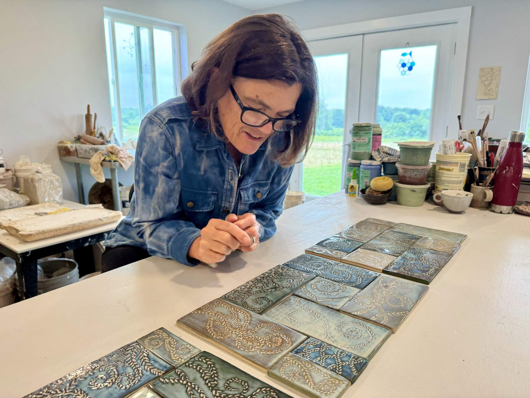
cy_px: 199
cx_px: 265
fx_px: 367
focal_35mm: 24
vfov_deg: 56.8
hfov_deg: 71.6
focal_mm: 6.76
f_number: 1.78
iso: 160
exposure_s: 1/60
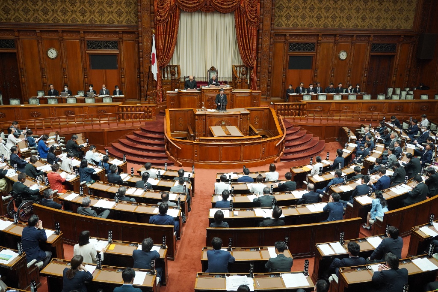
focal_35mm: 31
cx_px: 219
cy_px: 146
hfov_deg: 60.3
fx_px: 377
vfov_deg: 42.3
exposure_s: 1/125
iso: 2500
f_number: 5.6
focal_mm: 31
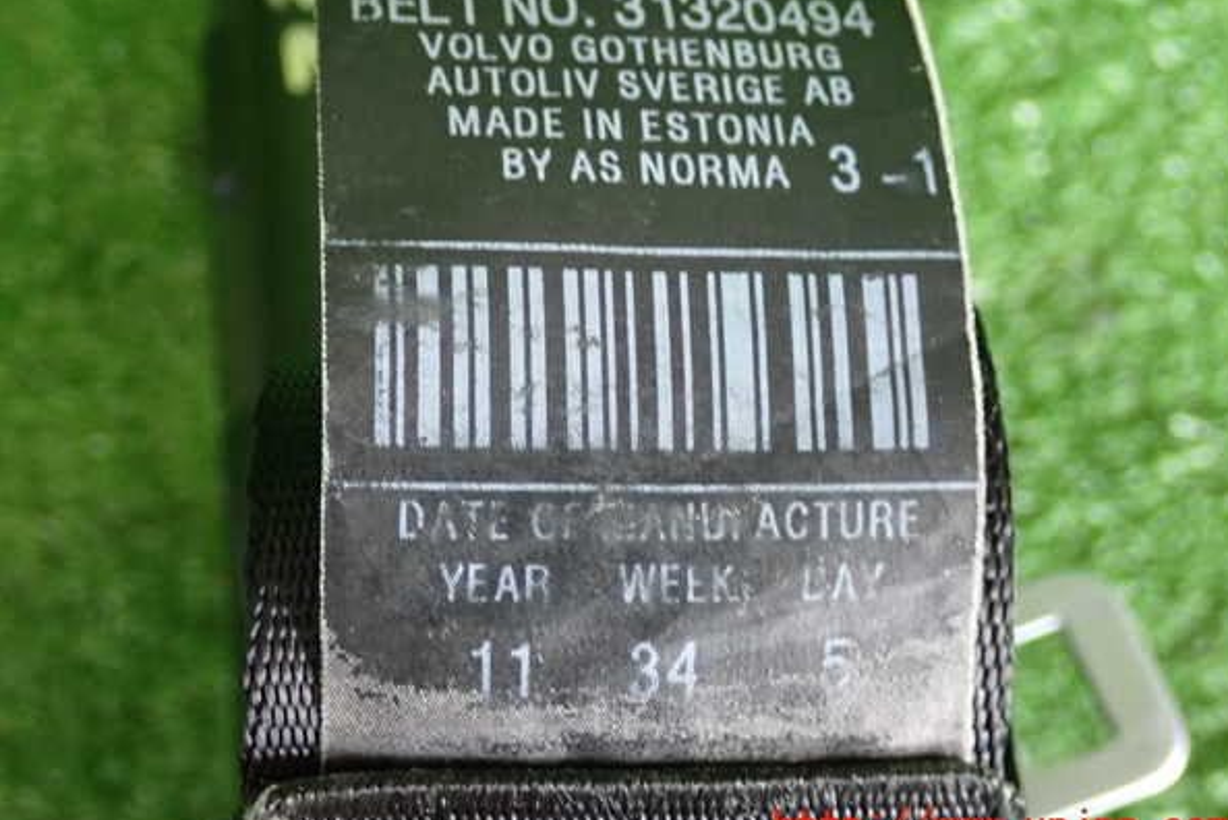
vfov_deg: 22.3
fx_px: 2082
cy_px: 389
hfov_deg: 32.9
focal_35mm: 61
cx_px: 619
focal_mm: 10.35
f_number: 3.5
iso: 800
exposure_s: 1/50
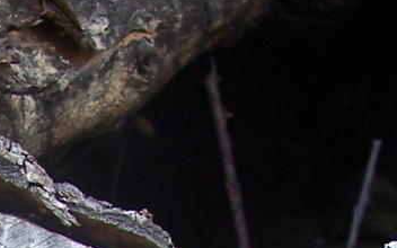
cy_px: 670
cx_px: -233
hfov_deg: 10.7
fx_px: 2034
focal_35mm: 188
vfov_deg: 6.5
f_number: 3.4
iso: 100
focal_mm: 8
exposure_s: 1/60
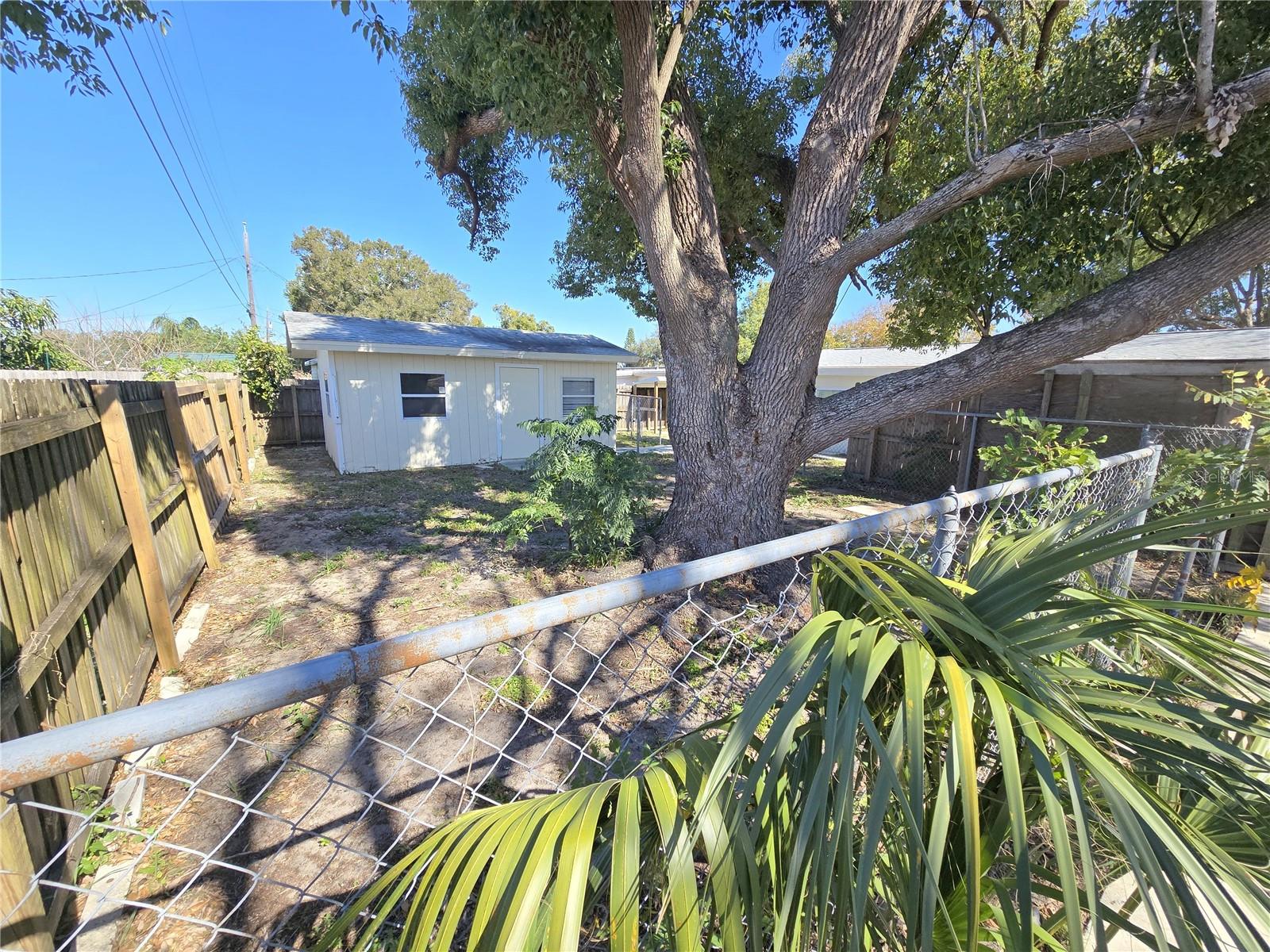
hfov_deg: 106.2
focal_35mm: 13
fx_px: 477
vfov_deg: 89.9
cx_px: 635
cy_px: 476
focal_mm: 2.2
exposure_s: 1/1102
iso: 50
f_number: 2.2
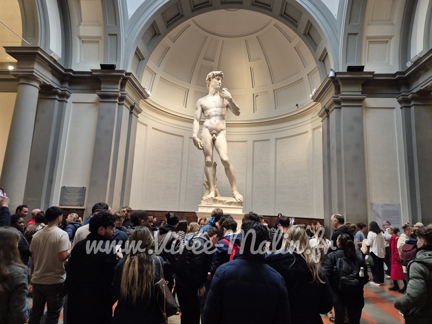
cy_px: 162
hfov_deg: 73.9
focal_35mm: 23
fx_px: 287
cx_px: 216
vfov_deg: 58.9
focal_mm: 5.4
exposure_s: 1/100
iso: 640
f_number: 1.8
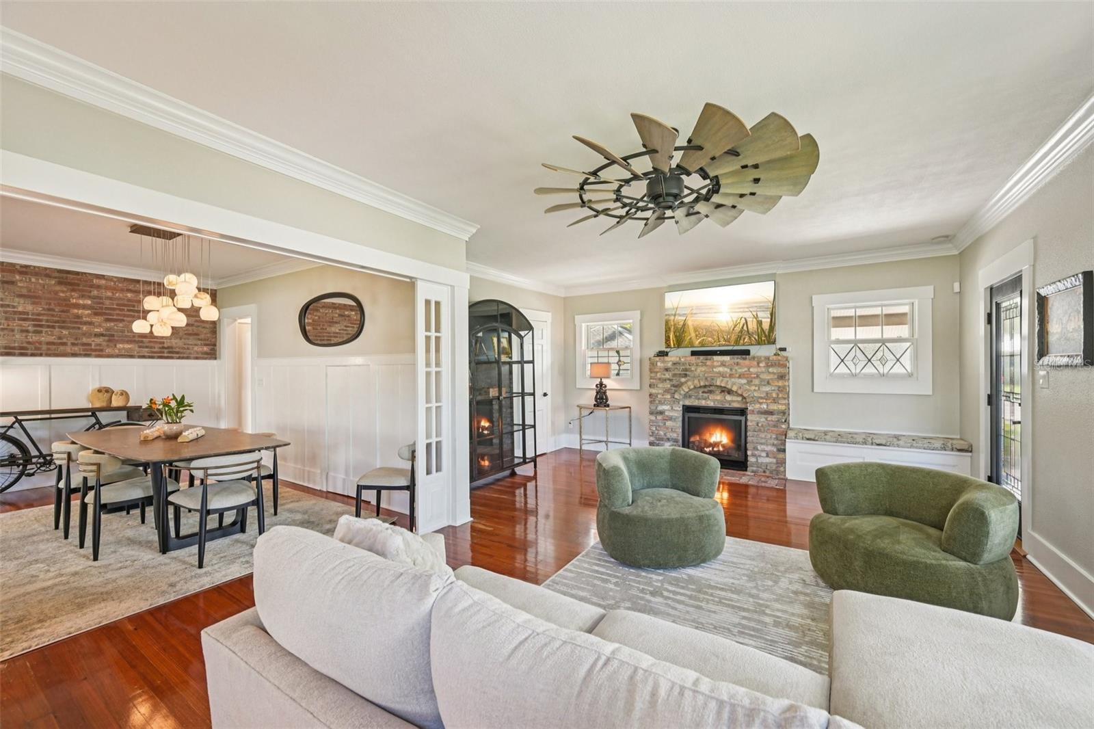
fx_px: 425
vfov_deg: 81.2
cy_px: 364
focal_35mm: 14
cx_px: 547
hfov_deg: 104.3
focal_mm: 14
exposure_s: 1/25
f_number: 8
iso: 400
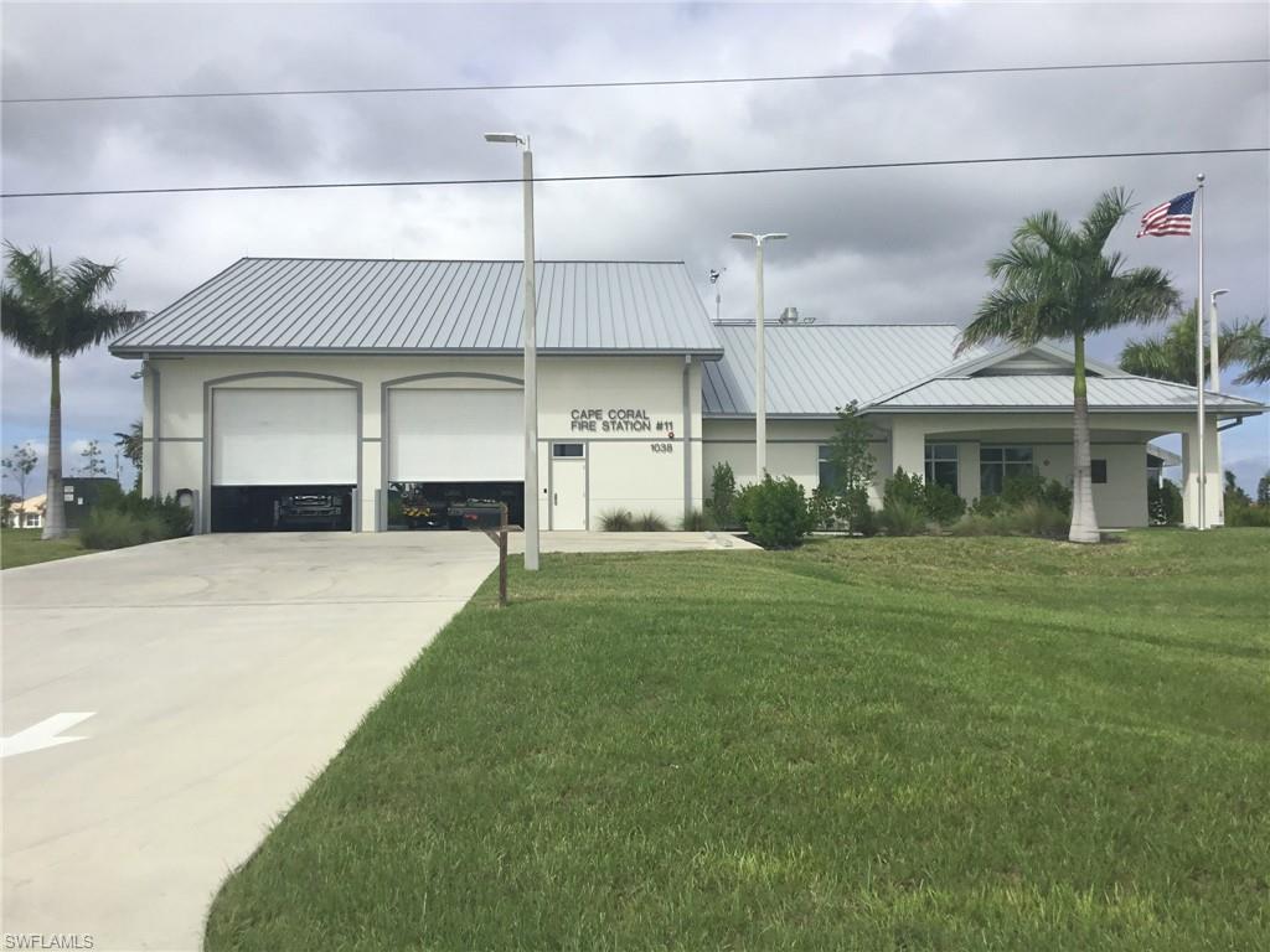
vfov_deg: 45.4
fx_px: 1137
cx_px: 635
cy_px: 476
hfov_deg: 58.4
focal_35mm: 31
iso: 25
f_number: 2.4
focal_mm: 3.3
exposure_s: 1/2398
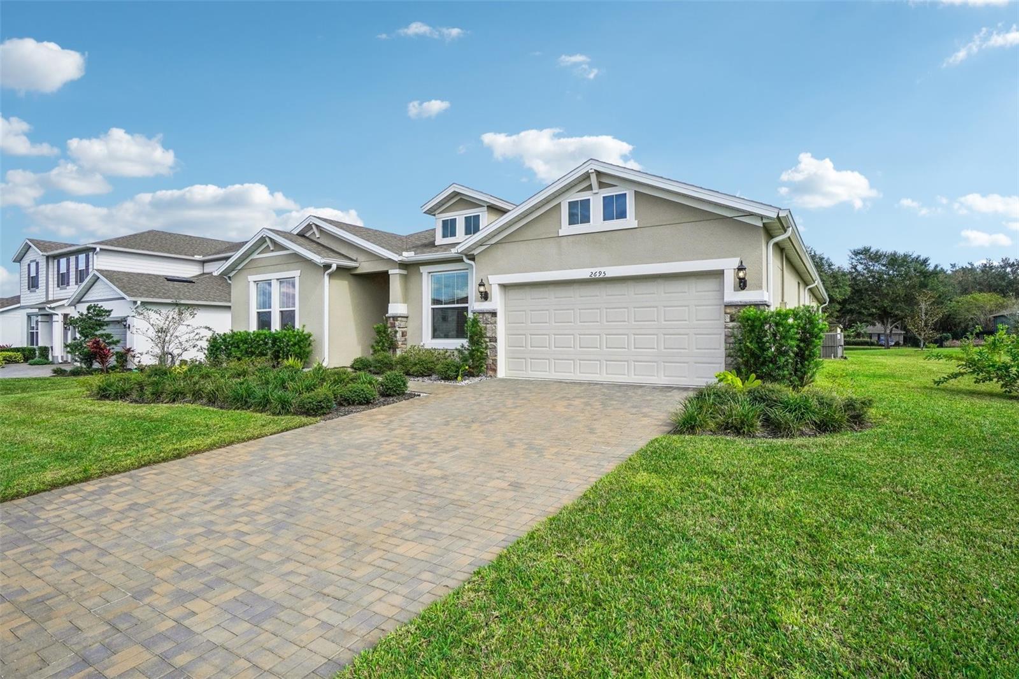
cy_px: 340
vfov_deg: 67.4
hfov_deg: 90.0
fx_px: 509
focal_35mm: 18
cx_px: 510
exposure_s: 1/800
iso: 400
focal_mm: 12
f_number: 8
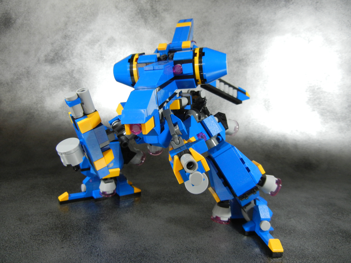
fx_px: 304
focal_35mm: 30
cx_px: 176
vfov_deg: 46.8
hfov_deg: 60.0
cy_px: 132
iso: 400
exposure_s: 1/42.8
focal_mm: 5.4
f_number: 3.5
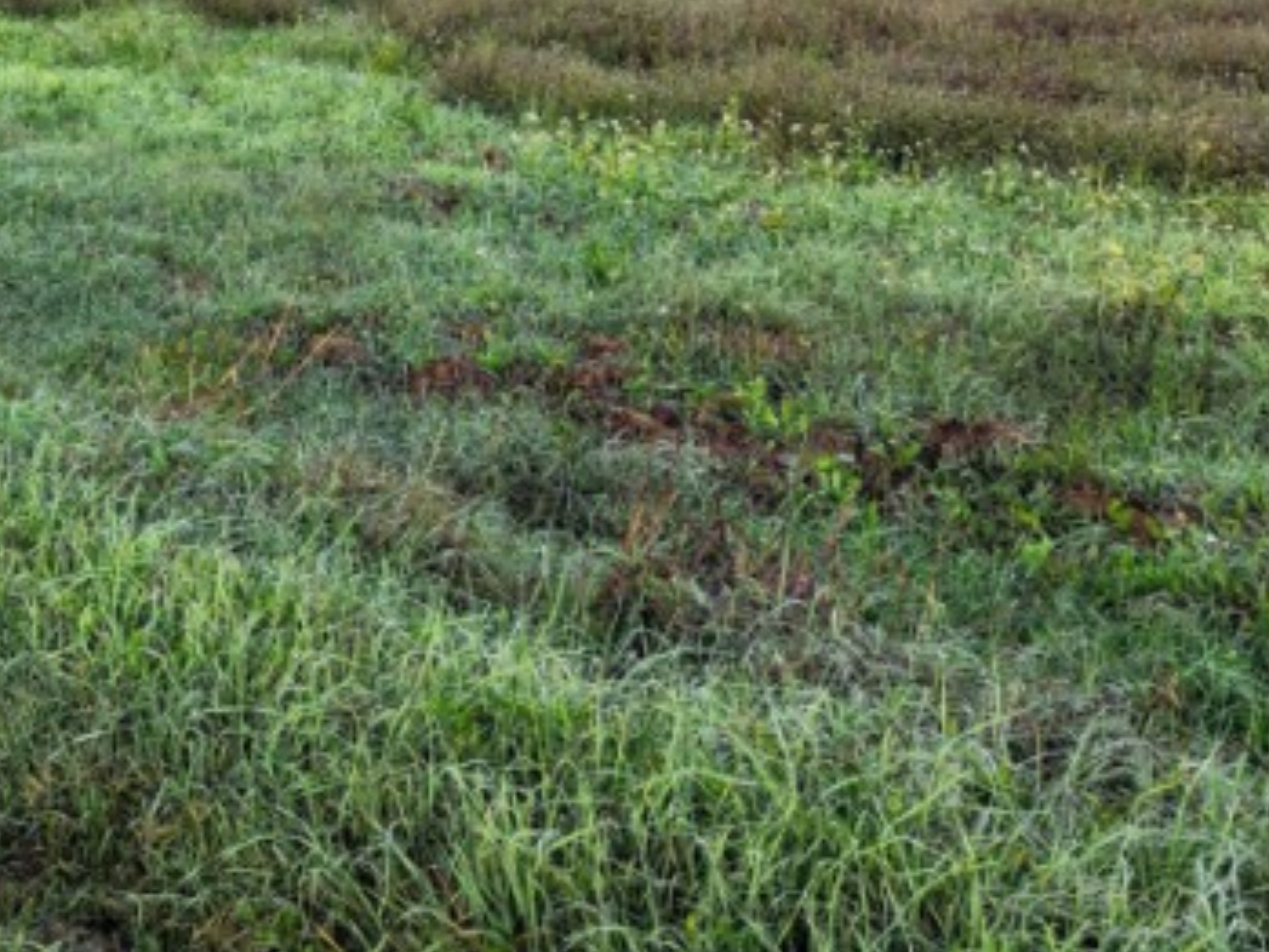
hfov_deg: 31.0
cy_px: -171
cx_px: 33
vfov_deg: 23.3
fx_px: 2127
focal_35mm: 58
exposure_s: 1/241
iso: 12
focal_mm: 6.4
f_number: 1.8
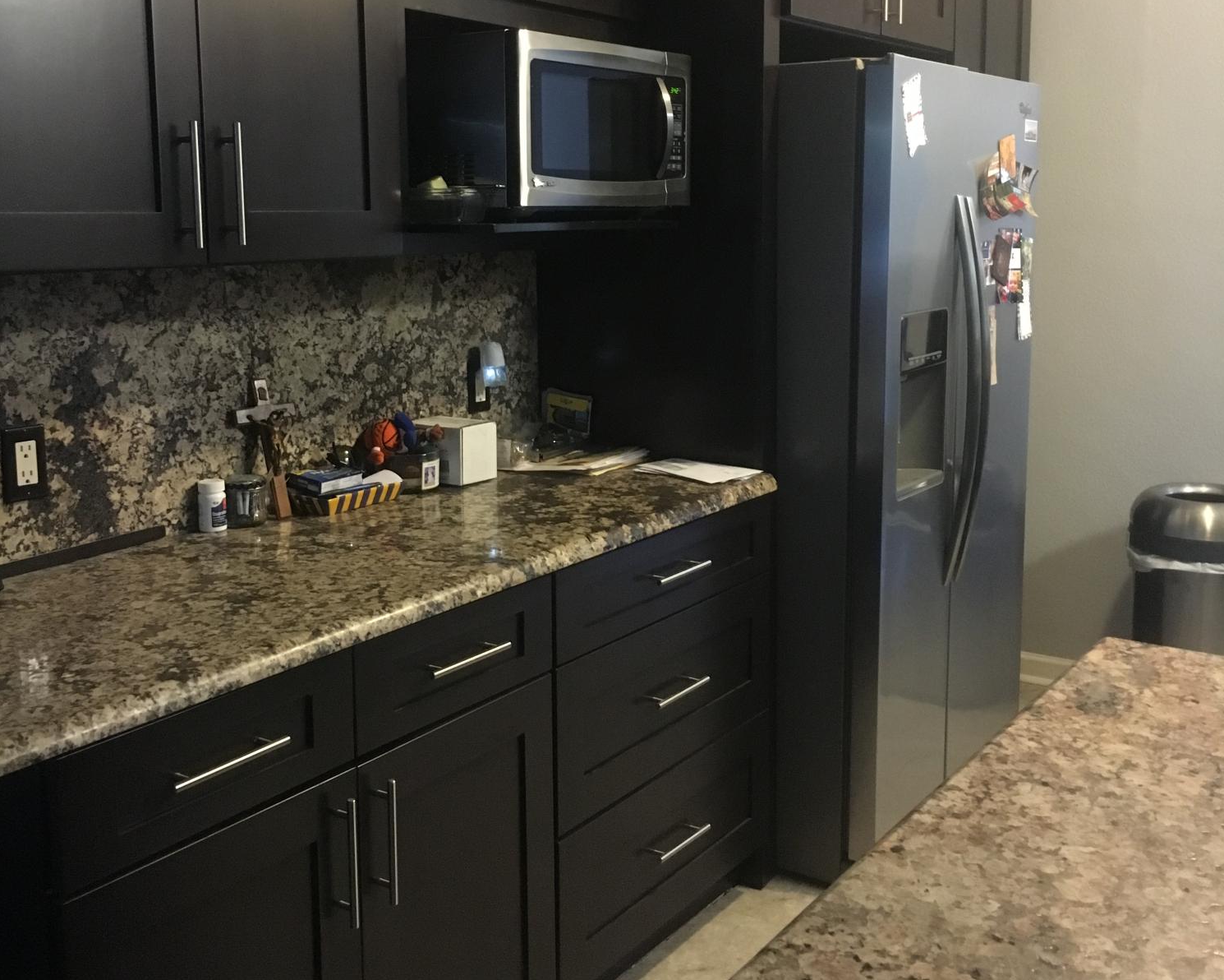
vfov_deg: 39.0
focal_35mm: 38
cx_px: 614
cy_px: 396
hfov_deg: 47.9
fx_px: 1377
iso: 250
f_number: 2.2
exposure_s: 1/15
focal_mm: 4.15
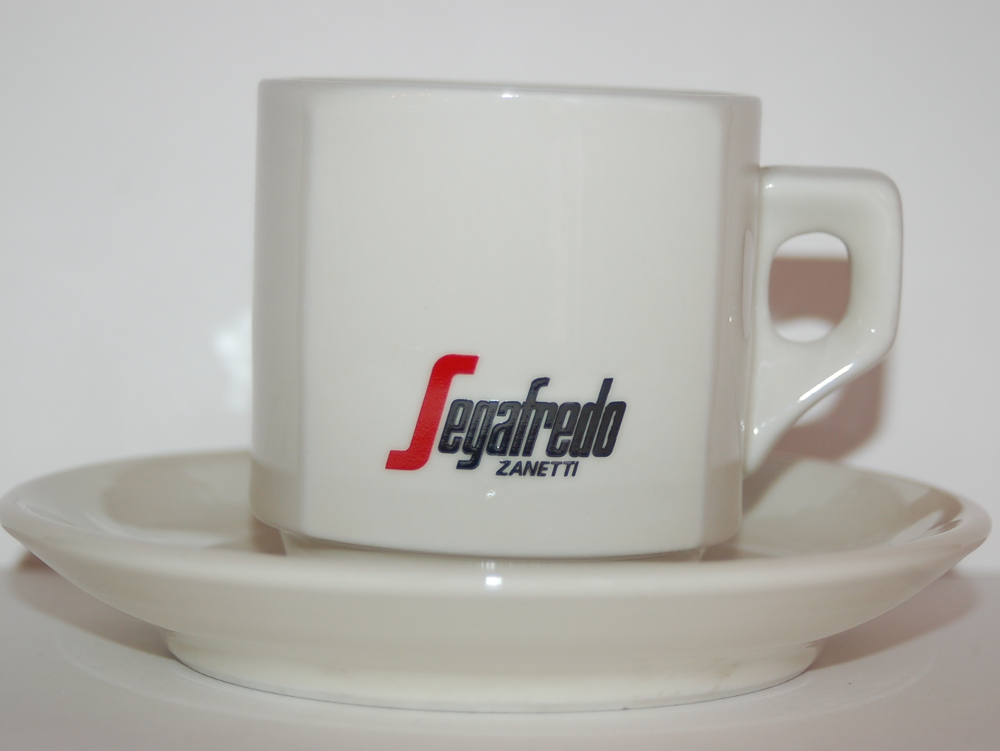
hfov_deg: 19.4
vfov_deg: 14.7
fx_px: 2918
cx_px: 518
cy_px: 376
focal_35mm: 101
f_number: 5.3
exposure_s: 1/60
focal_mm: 62
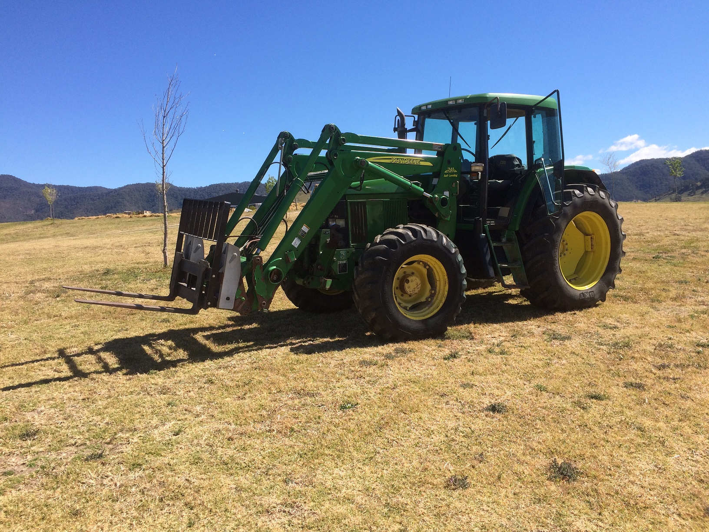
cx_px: 354
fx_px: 594
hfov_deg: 61.7
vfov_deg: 48.2
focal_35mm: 29
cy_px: 266
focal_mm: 4.15
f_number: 2.2
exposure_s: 1/1580
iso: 32
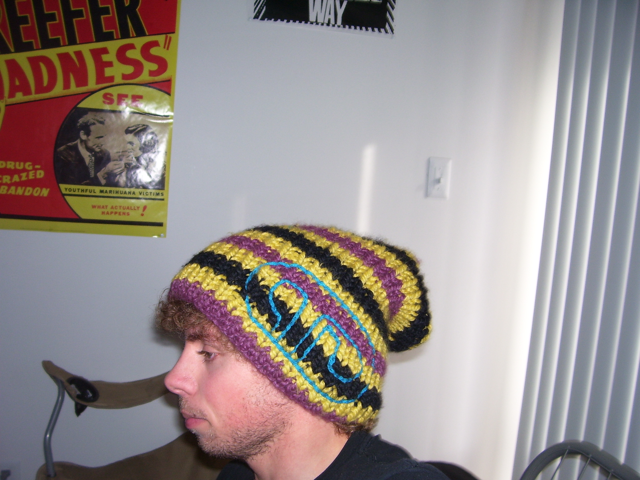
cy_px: 240
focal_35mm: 34
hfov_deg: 54.0
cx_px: 320
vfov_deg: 41.8
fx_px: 629
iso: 80
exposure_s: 1/60
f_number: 2.7
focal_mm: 5.6
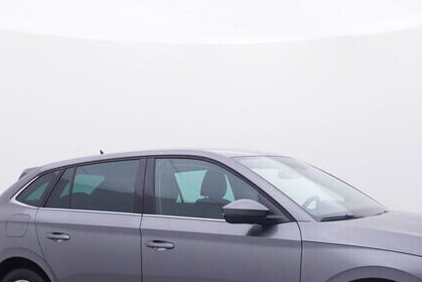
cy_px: 259
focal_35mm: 54
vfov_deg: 24.2
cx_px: 226
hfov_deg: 36.7
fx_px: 636
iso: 200
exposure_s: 1/80
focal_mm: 15
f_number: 5
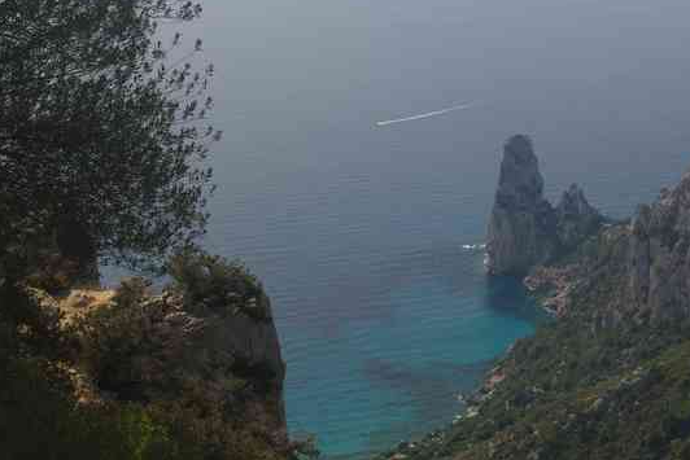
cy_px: 127
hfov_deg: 19.0
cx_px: 478
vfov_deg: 12.8
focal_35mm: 107
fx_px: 2051
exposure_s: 1/125
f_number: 11
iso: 200
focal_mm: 38
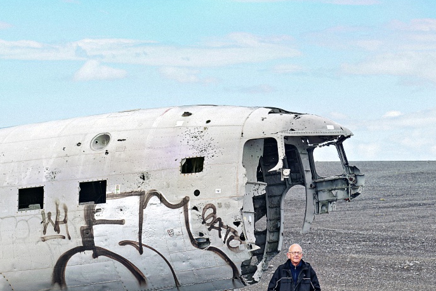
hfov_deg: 12.4
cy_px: 227
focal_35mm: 165
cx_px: 107
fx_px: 1998
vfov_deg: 8.3
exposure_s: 1/160
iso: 100
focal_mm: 70
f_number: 6.3
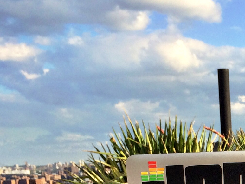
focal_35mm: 97
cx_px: 338
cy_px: 248
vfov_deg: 14.5
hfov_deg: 18.5
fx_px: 687
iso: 32
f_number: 2.2
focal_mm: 4.12
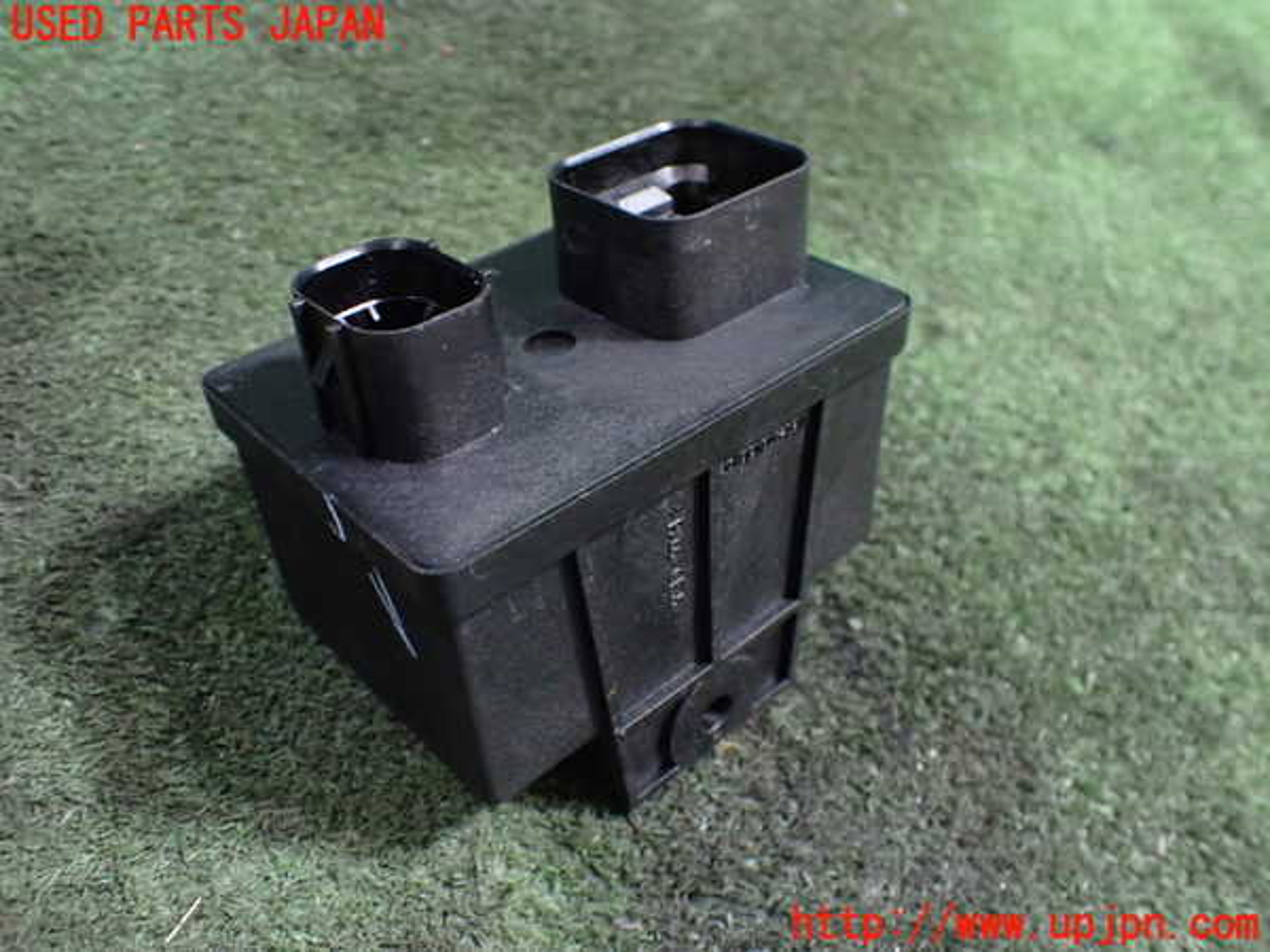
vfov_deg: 46.8
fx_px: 1101
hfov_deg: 60.0
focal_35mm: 30
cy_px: 476
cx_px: 635
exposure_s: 1/40
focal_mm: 5.4
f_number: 2.3
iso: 800
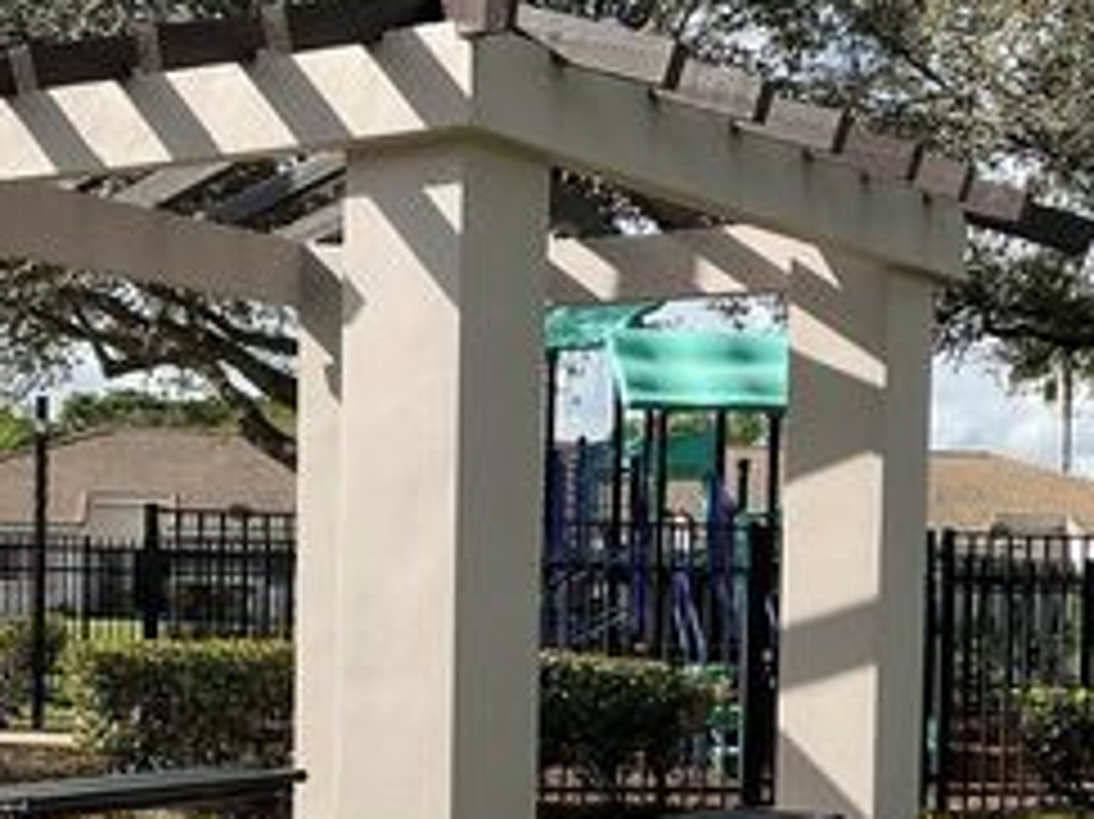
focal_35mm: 71
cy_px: 659
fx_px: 2243
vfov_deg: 20.5
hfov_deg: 27.4
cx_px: 531
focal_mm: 3
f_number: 1.8
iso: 16
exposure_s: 1/1412
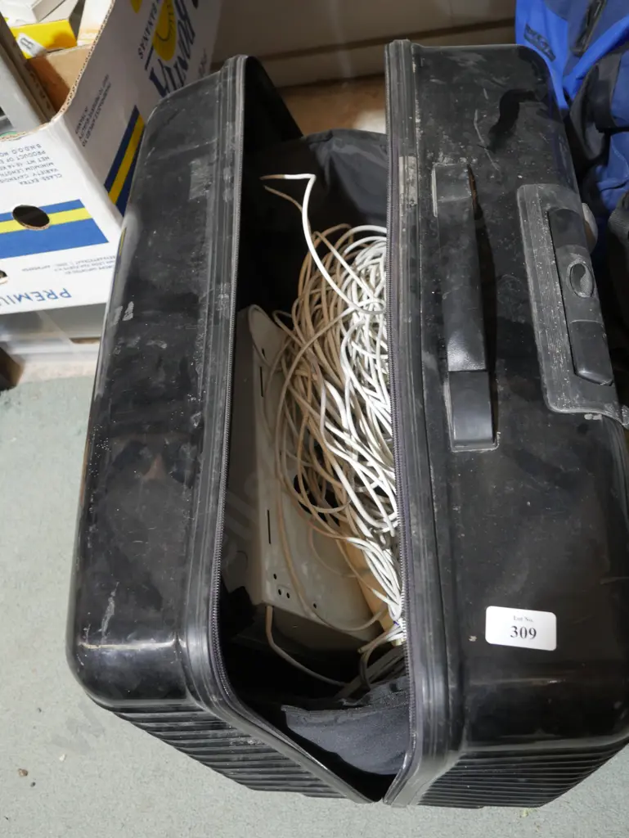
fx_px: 823
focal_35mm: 34
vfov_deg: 53.9
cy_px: 419
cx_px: 314
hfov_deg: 41.8
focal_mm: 17
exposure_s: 1/60
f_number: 4.5
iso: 1000
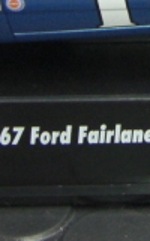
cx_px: 166
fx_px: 1053
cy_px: -36
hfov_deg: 8.1
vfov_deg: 12.7
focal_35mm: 161
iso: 200
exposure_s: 1/15
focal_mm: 6.3
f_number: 3.4
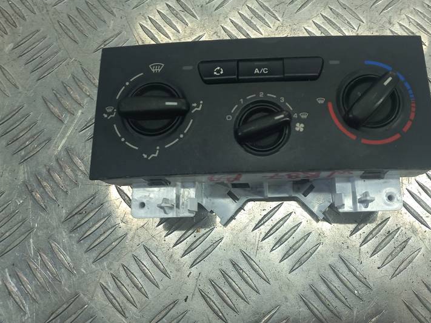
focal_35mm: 36
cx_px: 262
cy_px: 97
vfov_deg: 39.0
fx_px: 448
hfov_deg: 51.0
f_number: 1.8
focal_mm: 4.6
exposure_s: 1/50
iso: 40
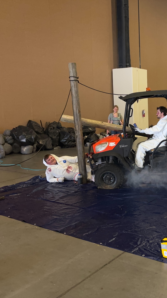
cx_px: 161
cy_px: 149
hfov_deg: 29.5
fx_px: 299
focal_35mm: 38
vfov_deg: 52.8
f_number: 1.6
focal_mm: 5.96
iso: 400
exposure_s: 1/60
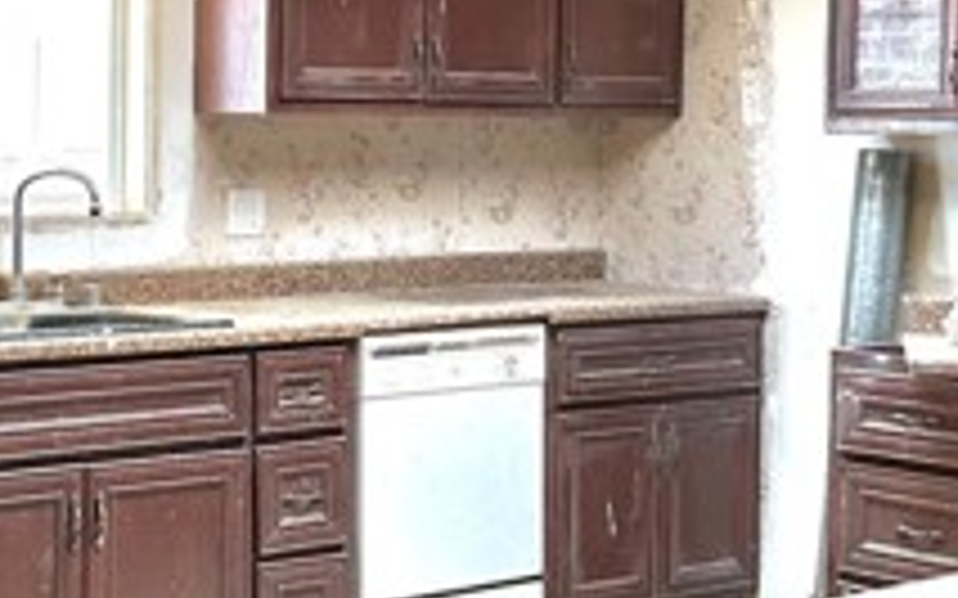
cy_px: 180
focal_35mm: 83
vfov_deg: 15.7
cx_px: 243
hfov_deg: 24.7
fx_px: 2166
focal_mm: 5.7
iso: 125
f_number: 1.5
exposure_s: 1/89
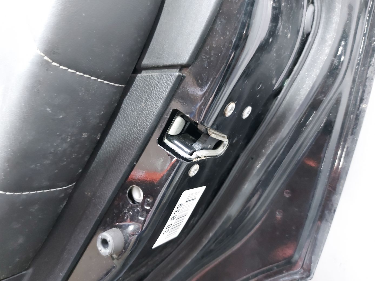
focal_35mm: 24
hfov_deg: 71.6
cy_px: 140
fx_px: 260
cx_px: 188
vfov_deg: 56.8
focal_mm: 5.23
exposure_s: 1/17
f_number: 1.8
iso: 1250
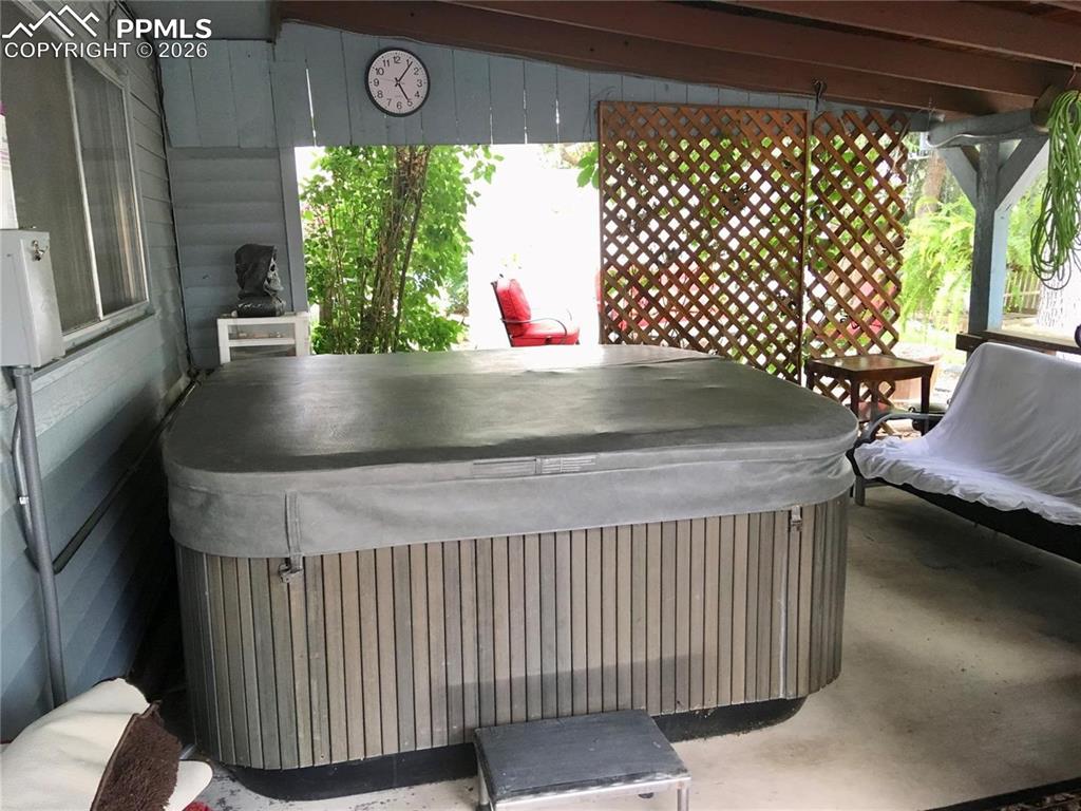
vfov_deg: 48.2
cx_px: 540
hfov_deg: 61.7
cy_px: 406
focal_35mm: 29
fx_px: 906
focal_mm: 4.15
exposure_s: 1/30
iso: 100
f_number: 2.2
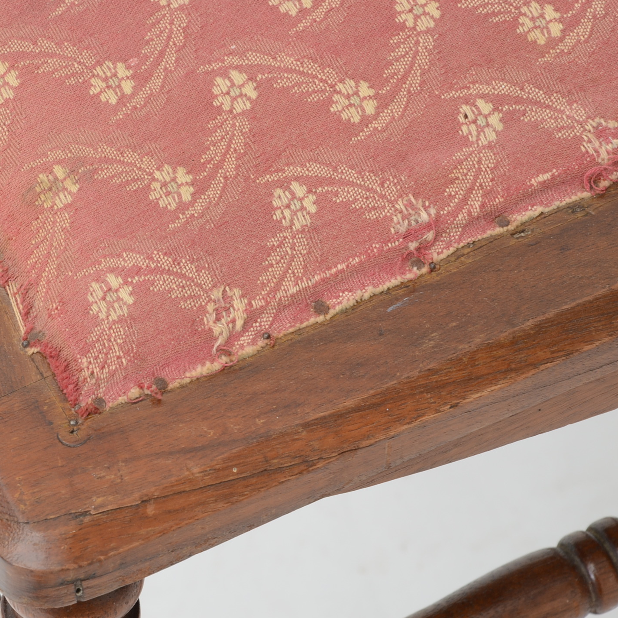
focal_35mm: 231
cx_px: 129
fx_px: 4660
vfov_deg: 7.6
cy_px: 290
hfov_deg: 7.6
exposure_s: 1/100
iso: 320
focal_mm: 105
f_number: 10
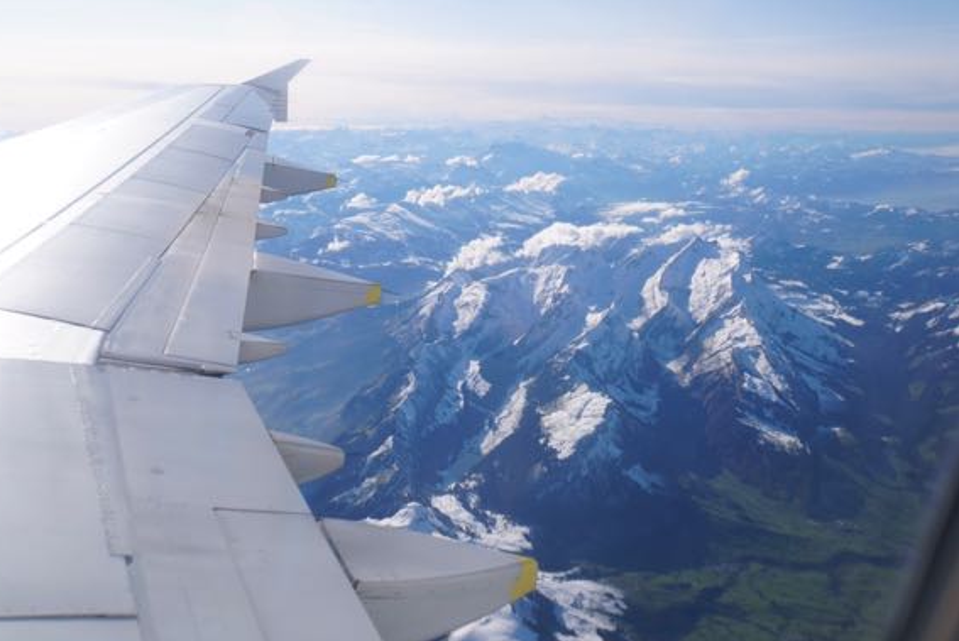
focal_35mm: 37
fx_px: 974
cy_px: 307
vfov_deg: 36.4
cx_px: 455
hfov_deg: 52.4
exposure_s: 1/1000
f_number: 5
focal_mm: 23
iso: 100
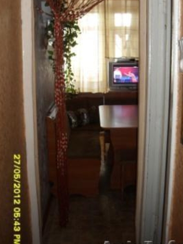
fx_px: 310
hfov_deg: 32.8
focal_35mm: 44
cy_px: 105
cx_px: 110
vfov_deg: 42.8
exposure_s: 1/45
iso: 200
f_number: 3.2
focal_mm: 6.3
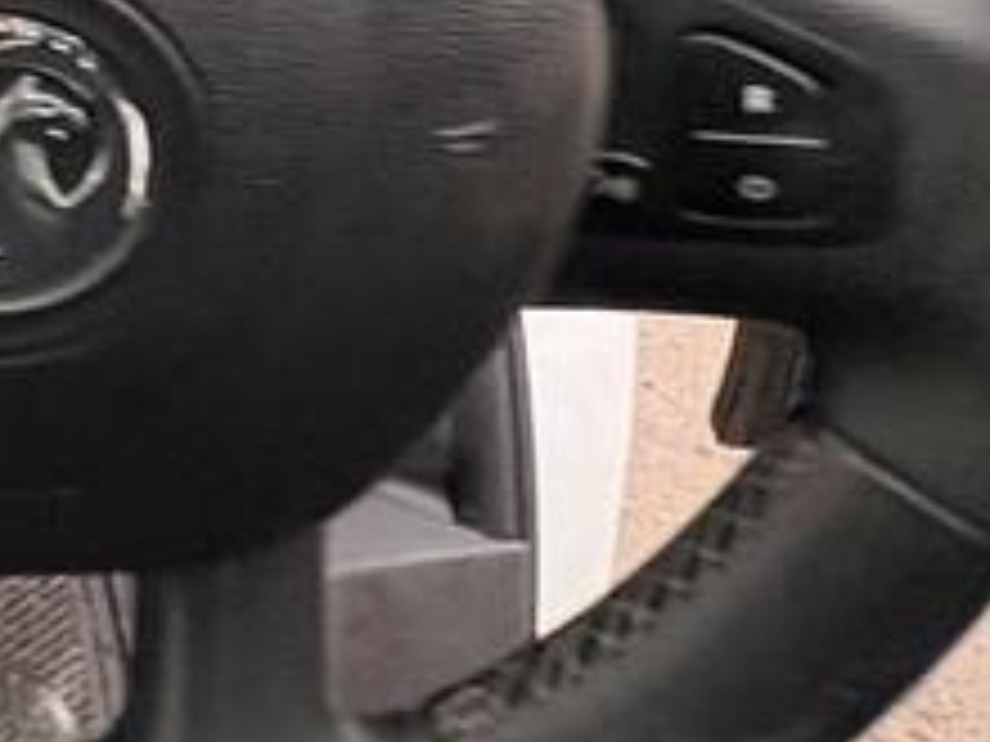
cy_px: -405
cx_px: -477
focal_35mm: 57
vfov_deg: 21.2
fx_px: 1630
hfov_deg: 25.7
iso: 400
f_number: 2.2
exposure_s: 1/60
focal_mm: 2.22
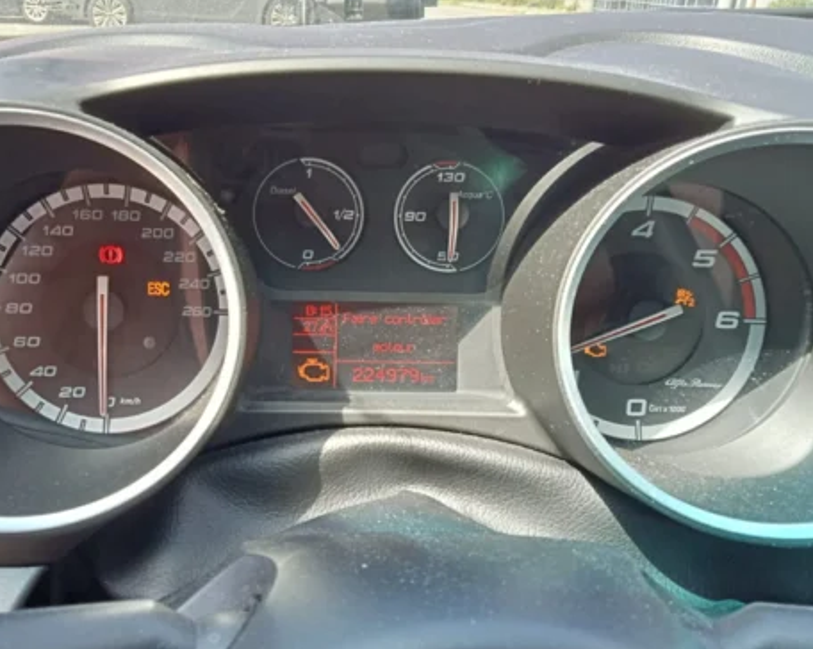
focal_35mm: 36
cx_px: 321
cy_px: 330
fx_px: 865
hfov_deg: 50.0
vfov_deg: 41.1
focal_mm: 3.46
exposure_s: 1/100
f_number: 2.2
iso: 128
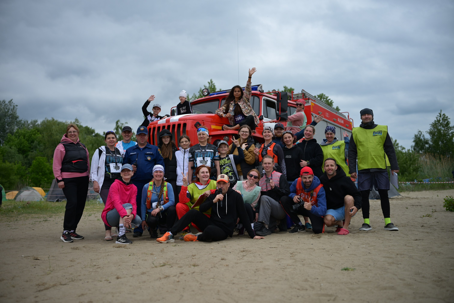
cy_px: 152
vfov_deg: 37.9
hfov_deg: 54.4
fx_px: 441
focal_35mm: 35
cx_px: 227
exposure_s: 1/2000
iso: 64
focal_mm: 35
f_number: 2
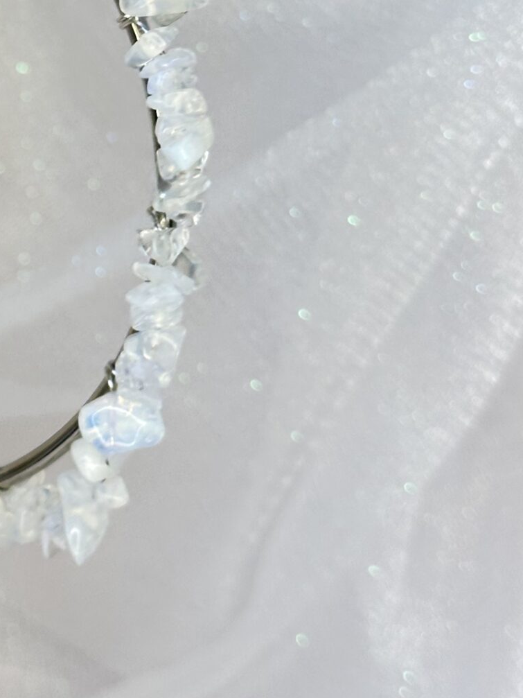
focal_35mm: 122
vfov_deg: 15.9
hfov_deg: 11.9
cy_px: 33
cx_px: -103
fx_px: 2458
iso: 125
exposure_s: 1/60
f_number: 1.78
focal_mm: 6.86
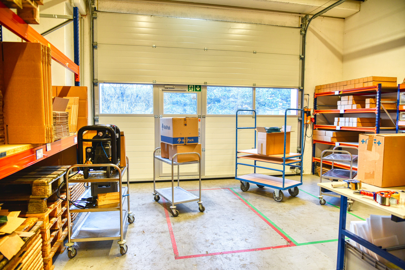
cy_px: 135
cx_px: 202
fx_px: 270
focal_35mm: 24
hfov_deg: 73.7
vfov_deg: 53.2
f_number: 4
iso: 250
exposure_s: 1/30
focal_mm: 24
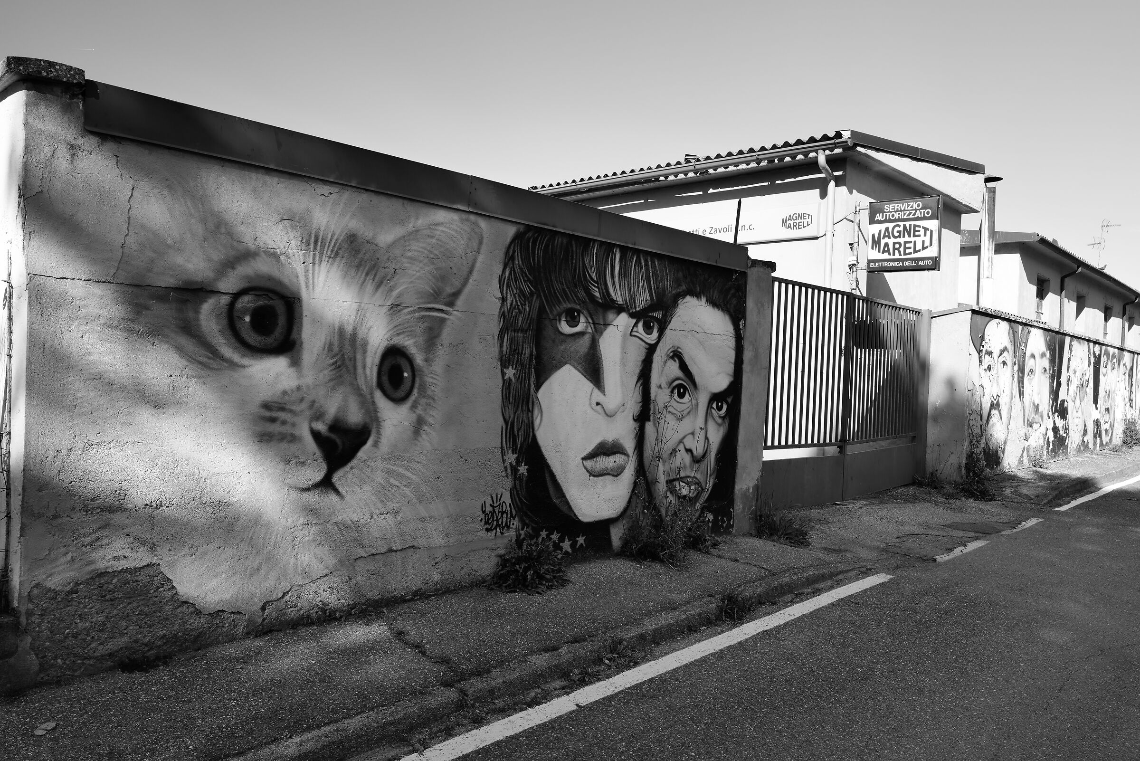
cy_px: 380
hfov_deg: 65.5
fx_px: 887
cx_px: 570
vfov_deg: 46.4
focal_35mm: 28
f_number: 10
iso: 125
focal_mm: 28
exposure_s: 1/50
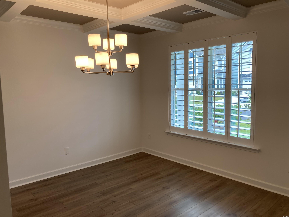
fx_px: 234
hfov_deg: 63.4
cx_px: 144
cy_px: 108
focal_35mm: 28
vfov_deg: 49.7
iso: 50
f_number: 1.8
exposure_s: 1/120
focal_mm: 3.99
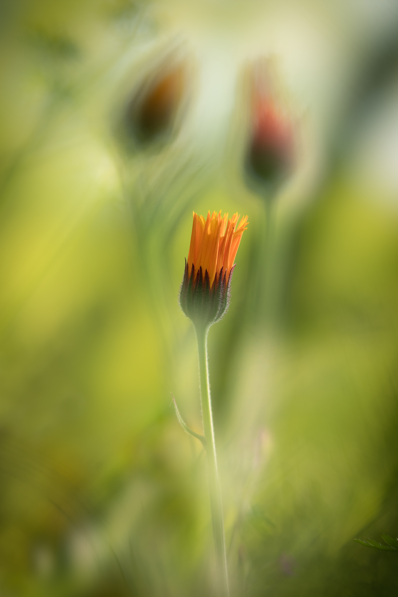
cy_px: 298
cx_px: 199
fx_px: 1658
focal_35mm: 100
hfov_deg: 13.7
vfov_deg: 20.4
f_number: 5.6
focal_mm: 100
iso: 200
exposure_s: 1/125
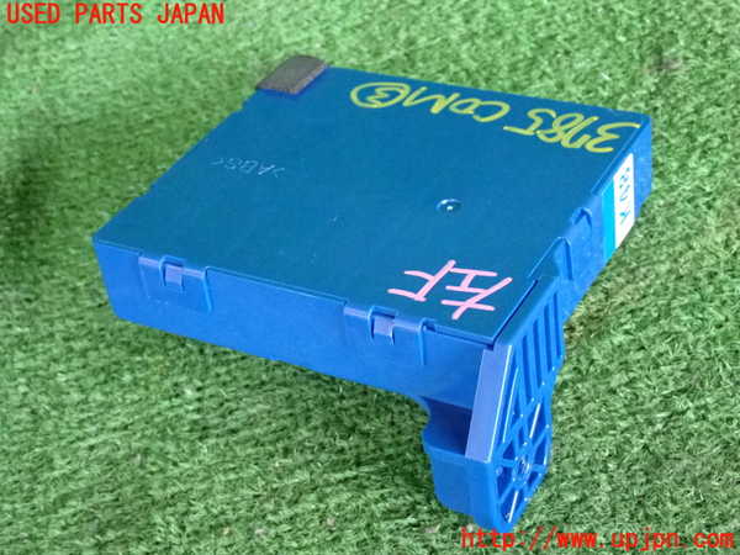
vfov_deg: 21.9
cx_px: 370
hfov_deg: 29.0
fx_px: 1432
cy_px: 278
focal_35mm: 67
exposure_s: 1/125
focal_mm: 11.88
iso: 2000
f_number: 3.8
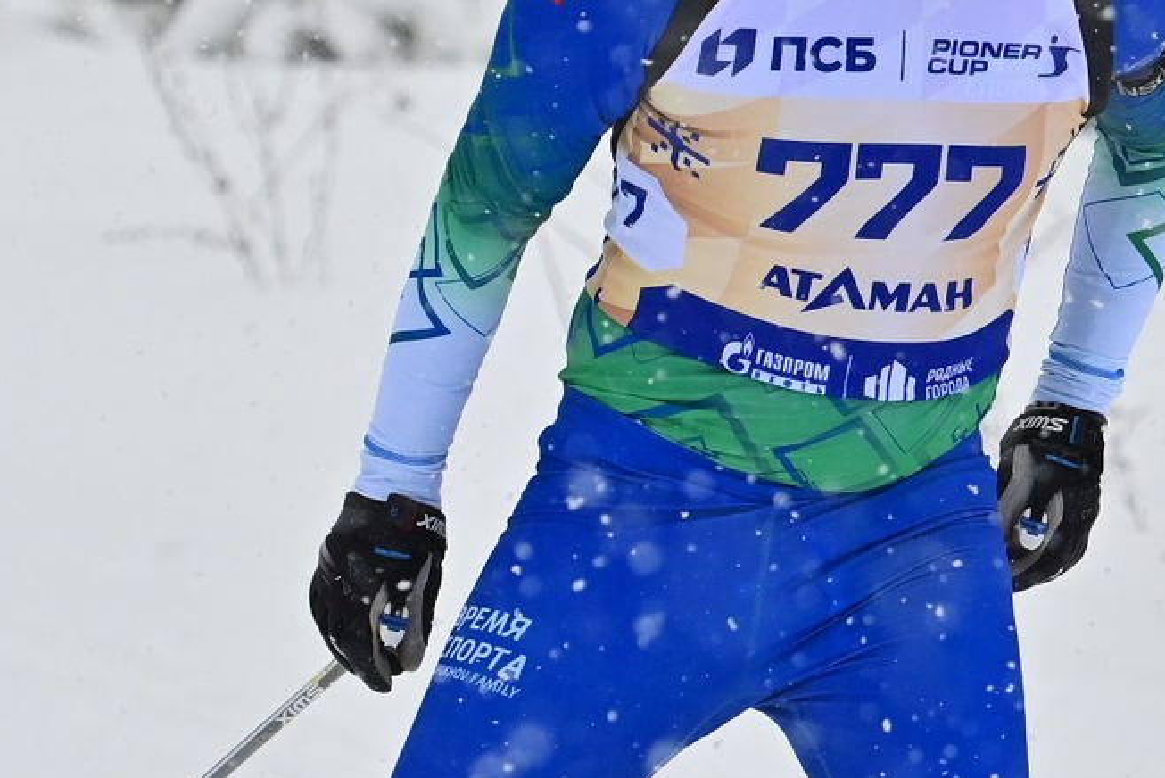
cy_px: 381
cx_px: 1154
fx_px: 17126
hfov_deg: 3.9
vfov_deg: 2.6
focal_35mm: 529
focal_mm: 135
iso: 640
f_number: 5
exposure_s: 1/2000
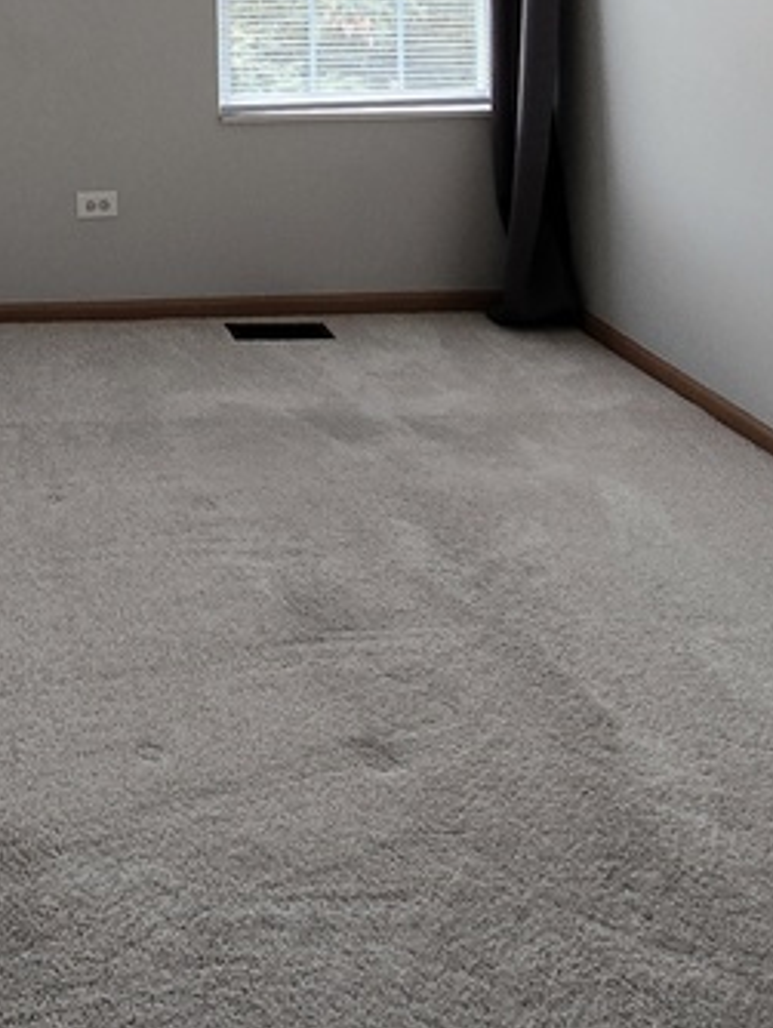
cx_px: -114
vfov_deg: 37.7
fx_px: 1249
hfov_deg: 30.2
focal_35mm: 42
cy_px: -92
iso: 80
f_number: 2.2
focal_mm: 2.2
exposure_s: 1/60.2
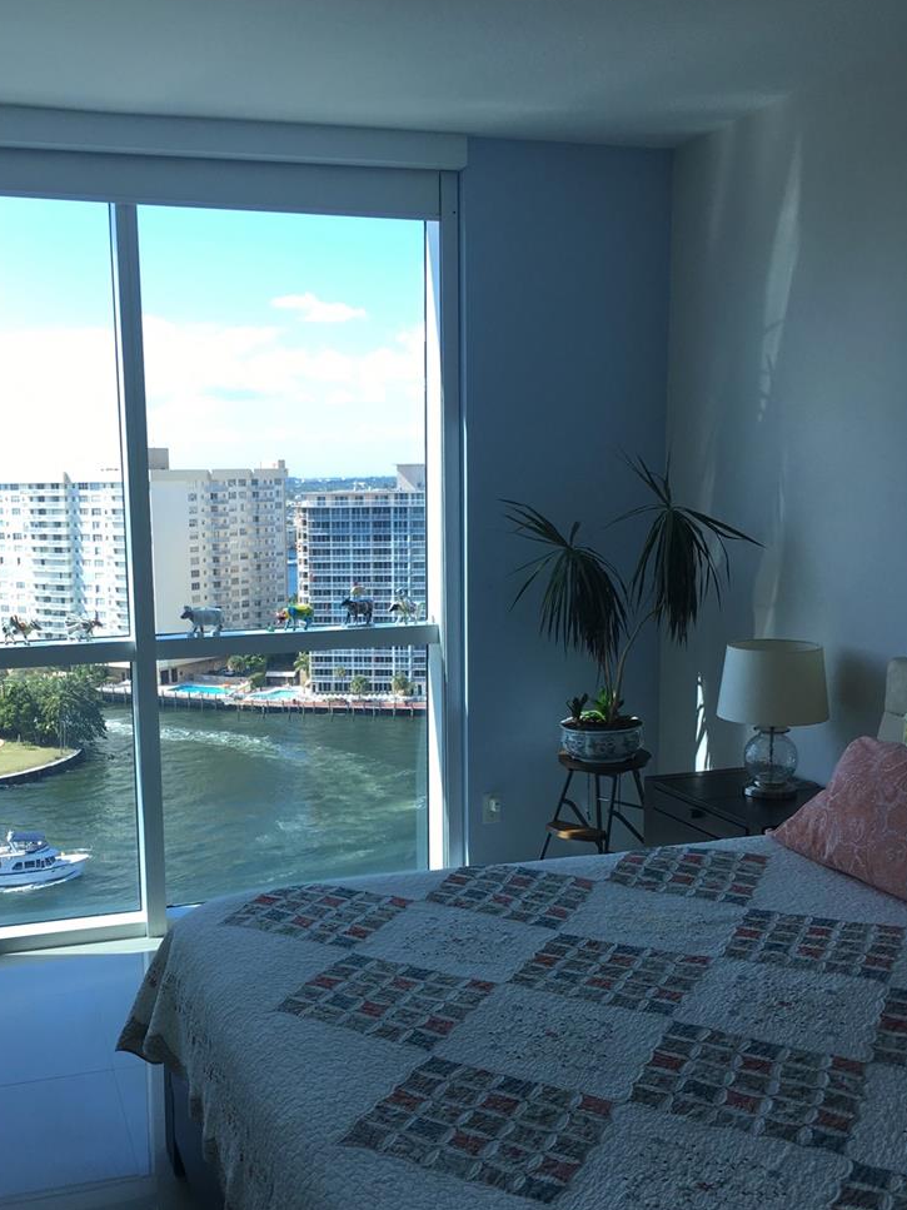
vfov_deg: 51.2
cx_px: 348
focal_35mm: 36
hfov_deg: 39.4
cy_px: 692
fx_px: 1258
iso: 25
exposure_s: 1/256
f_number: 2.2
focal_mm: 4.15
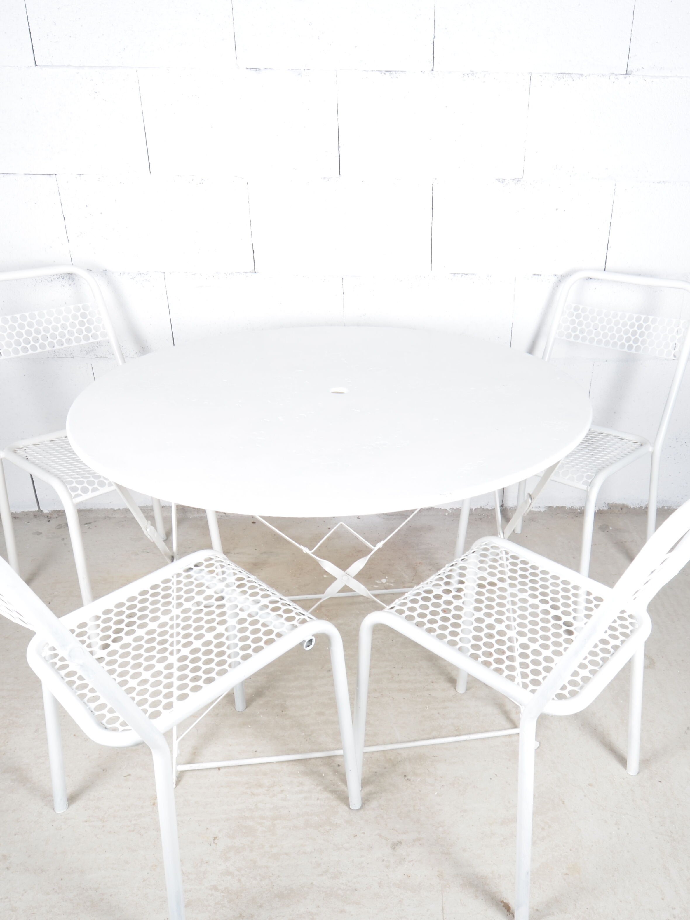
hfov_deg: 51.2
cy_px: 462
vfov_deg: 65.3
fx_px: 718
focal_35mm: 27
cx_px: 393
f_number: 11
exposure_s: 1/125
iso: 100
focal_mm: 12
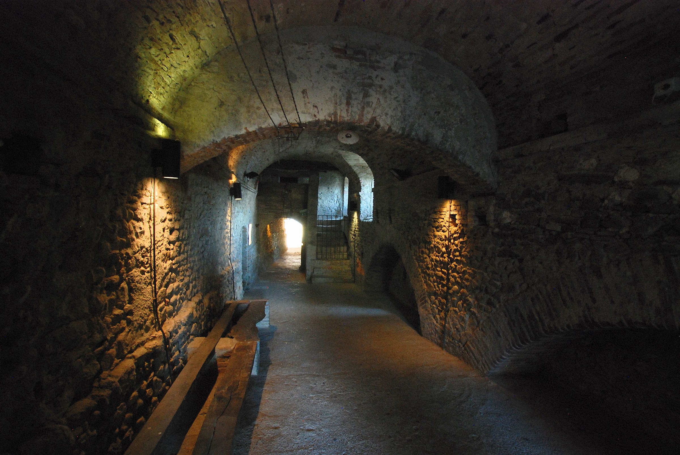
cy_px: 228
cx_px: 340
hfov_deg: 100.3
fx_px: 284
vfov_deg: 77.5
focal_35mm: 15
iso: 640
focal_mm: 10
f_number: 7.1
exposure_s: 1/4
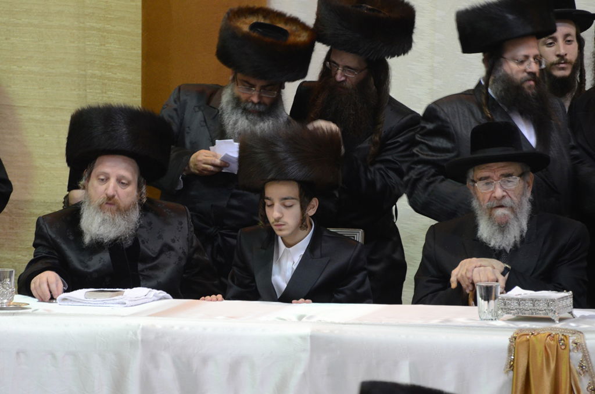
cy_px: 197
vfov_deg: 3.5
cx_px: 298
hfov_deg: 5.3
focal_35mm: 390
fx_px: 6432
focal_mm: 260
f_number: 5.6
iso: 1600
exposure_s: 1/30
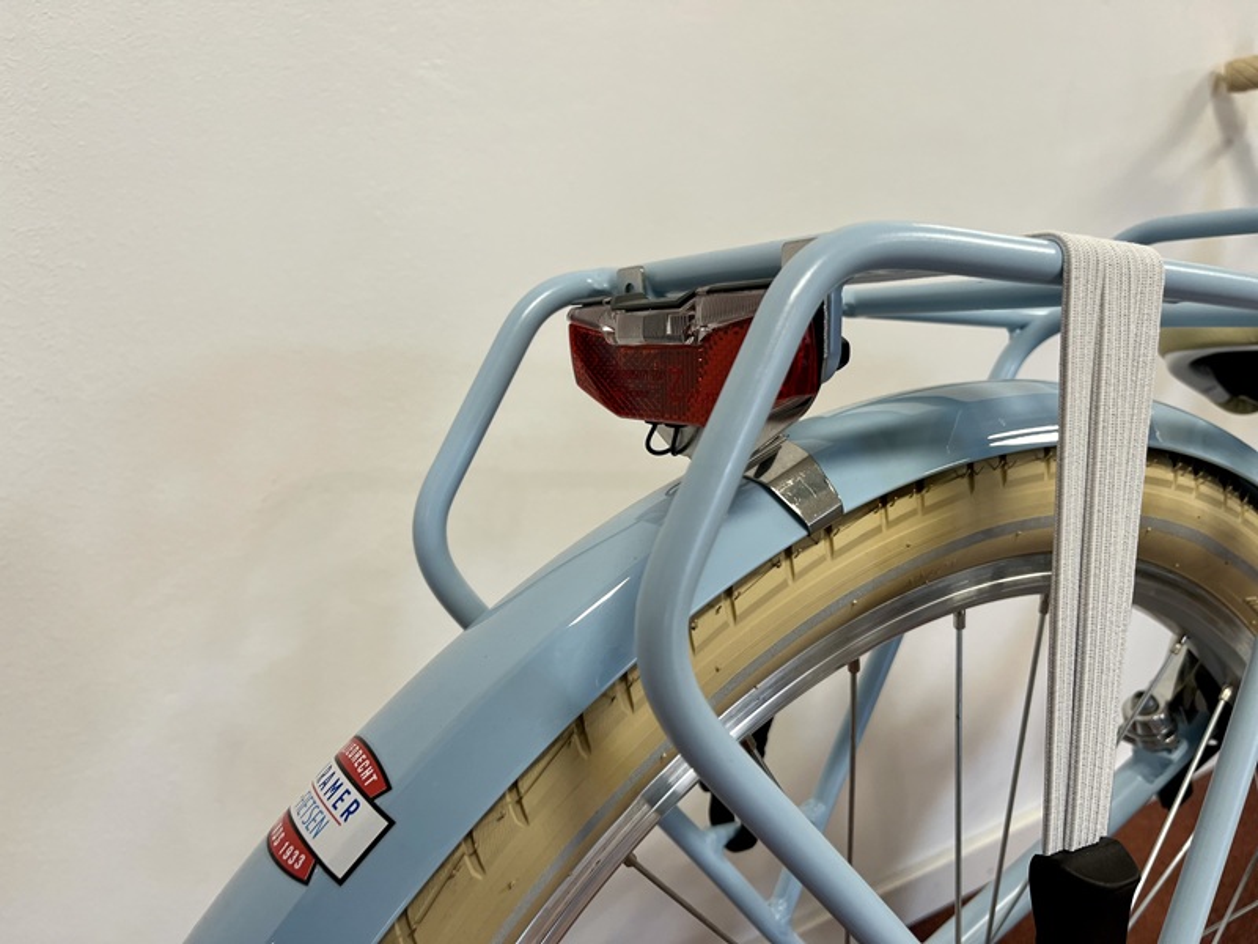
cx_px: 629
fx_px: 945
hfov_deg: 67.3
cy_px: 472
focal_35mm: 26
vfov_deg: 53.1
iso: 80
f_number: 1.6
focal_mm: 5.1
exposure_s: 1/50
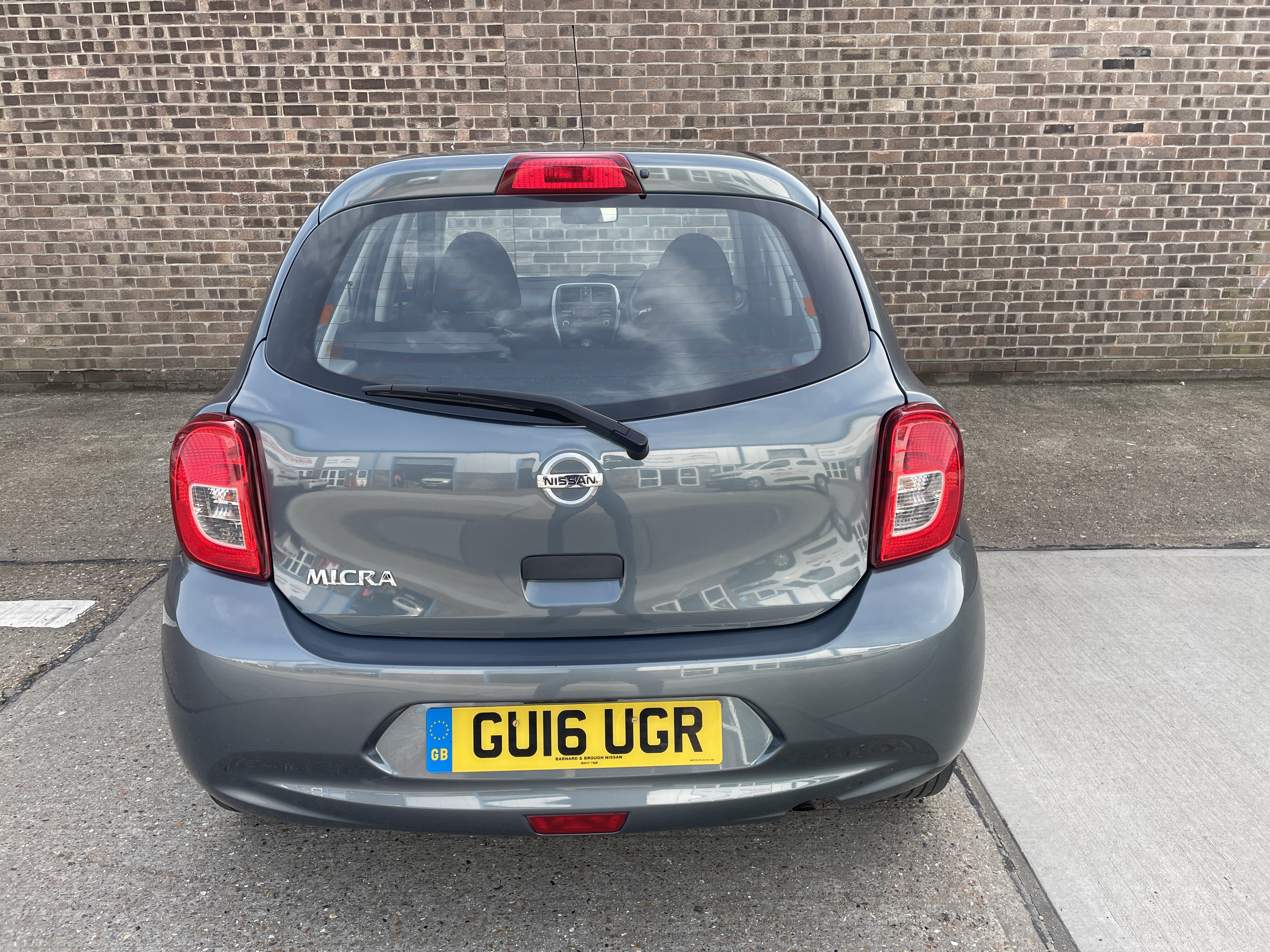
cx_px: 635
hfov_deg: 67.3
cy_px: 476
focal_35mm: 26
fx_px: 954
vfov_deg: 53.1
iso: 32
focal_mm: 4.2
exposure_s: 1/509
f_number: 1.6
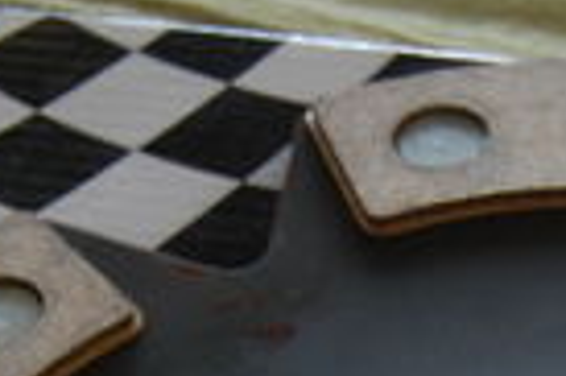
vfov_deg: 6.0
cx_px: 533
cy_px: 773
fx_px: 3518
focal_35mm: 224
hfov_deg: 9.2
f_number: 4.5
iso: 800
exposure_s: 1/20
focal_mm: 32
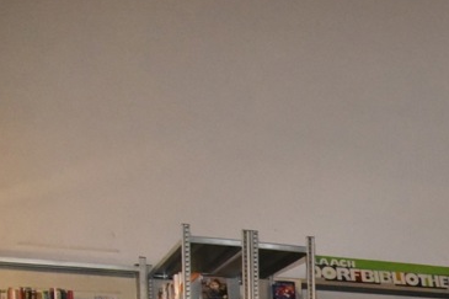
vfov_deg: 15.6
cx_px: 737
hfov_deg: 20.5
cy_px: 475
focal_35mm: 79
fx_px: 985
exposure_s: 1/60
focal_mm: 24
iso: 10000
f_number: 13
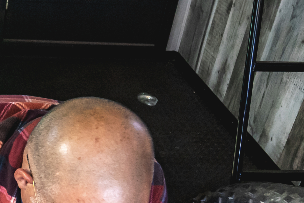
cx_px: -84
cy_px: 173
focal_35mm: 74
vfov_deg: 18.2
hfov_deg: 24.2
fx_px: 625
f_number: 4
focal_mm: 14
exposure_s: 1/400
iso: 1250
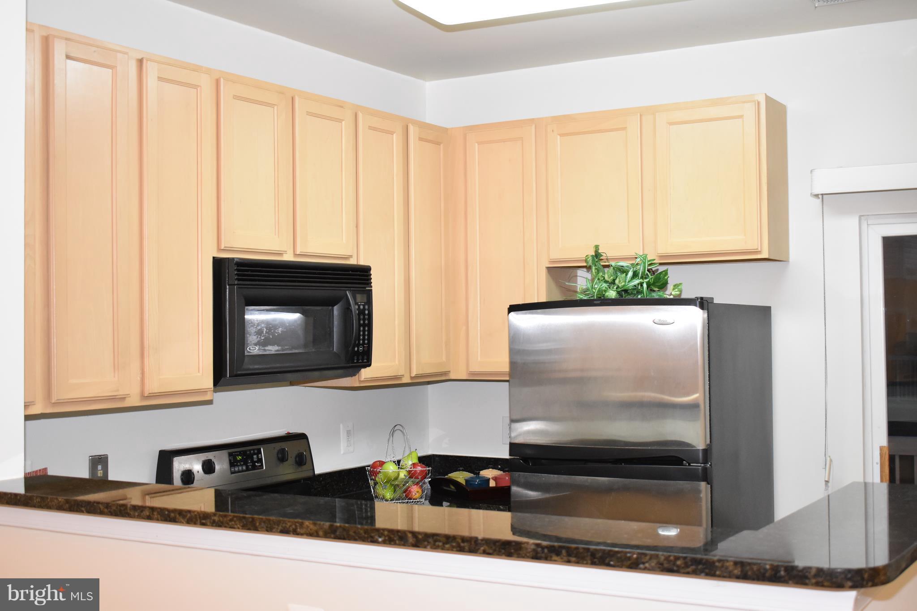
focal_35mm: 46
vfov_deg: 28.9
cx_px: 458
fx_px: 1184
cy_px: 306
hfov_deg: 42.3
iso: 2000
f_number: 4.2
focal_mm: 31
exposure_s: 1/60
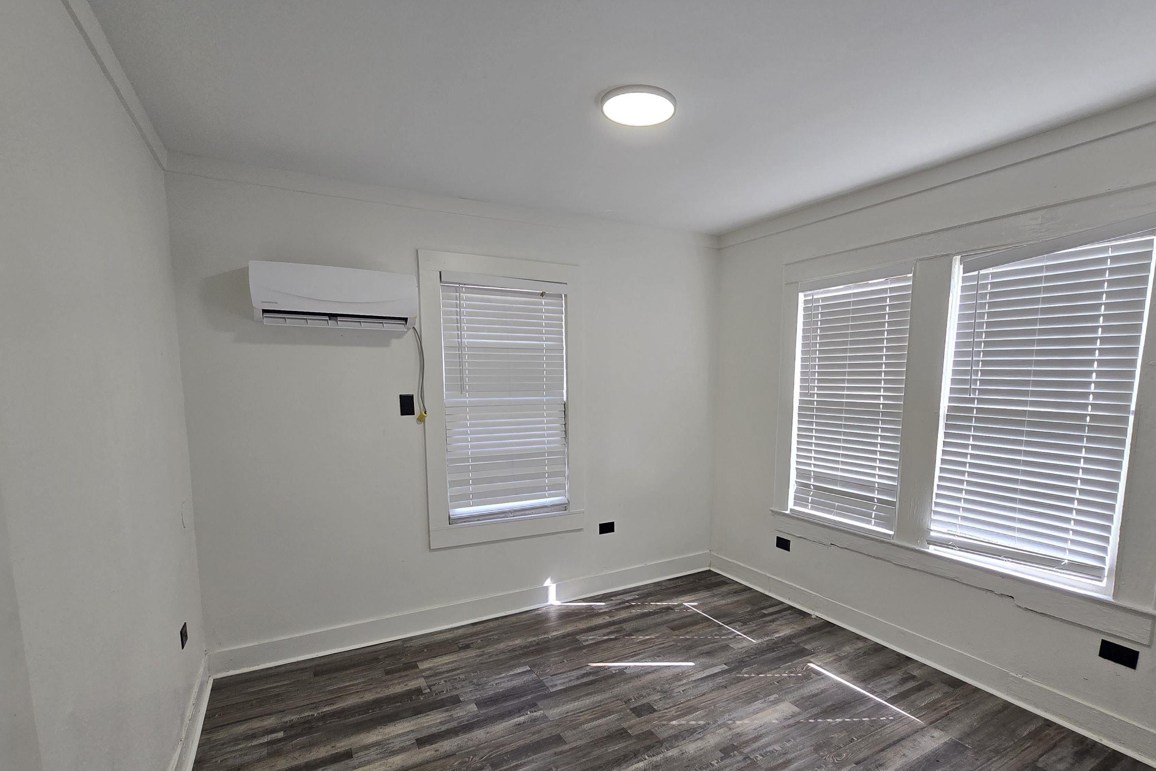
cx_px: 618
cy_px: 460
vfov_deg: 73.0
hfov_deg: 96.6
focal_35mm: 16
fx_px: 514
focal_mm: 2.2
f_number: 2.2
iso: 50
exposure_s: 1/60
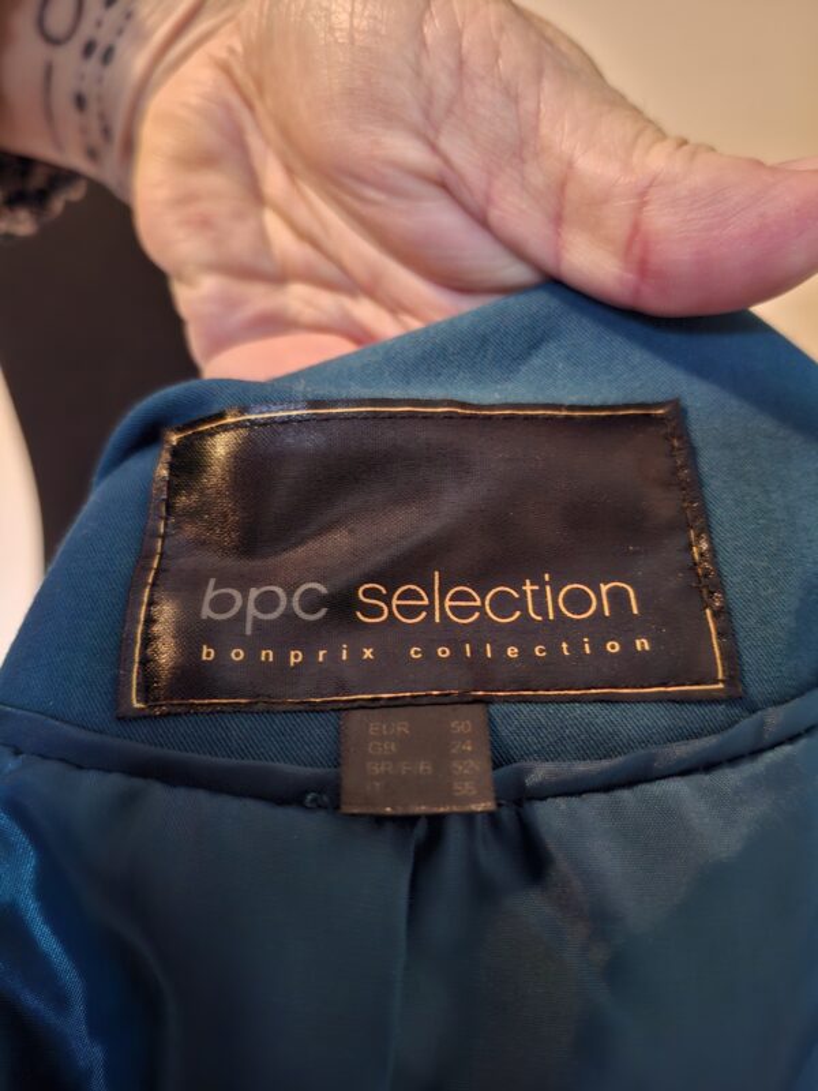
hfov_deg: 58.9
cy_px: 546
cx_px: 409
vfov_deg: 73.9
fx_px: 725
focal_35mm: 23
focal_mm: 5.54
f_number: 1.8
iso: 1250
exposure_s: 1/20
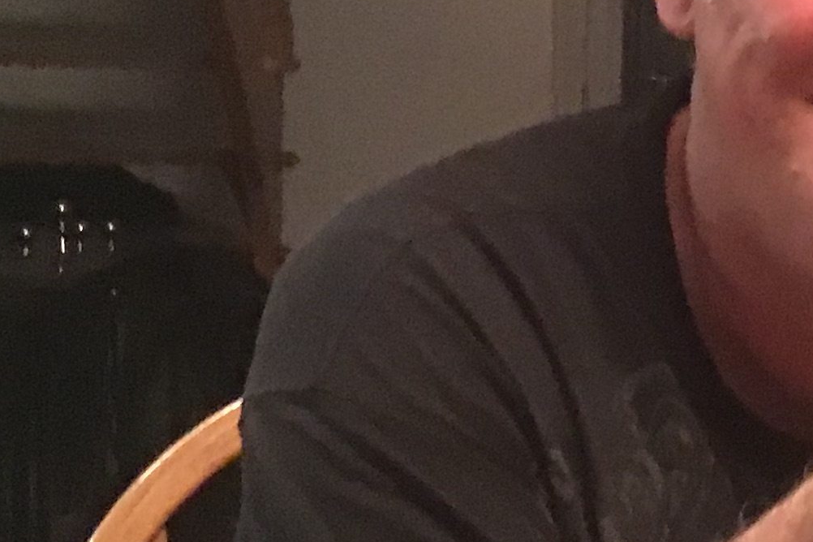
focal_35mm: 105
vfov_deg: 13.0
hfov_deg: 19.0
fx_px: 2371
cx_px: 798
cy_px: 203
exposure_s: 1/15
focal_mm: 3.3
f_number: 2.4
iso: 320
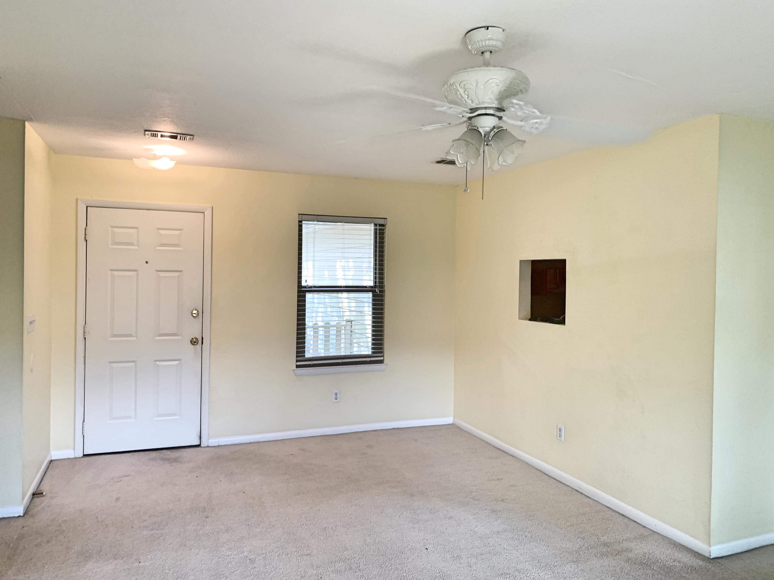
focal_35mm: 26
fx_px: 581
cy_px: 290
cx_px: 387
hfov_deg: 67.3
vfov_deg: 53.1
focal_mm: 4.25
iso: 125
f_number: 1.8
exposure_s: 1/60
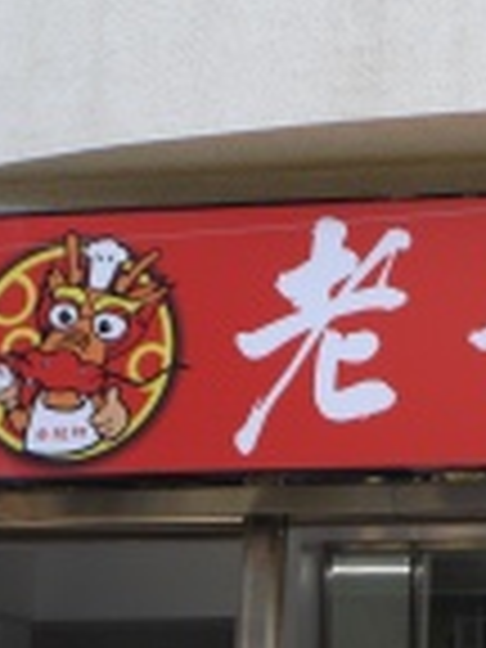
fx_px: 2209
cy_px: 711
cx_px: 824
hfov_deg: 11.8
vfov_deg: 16.2
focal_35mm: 118
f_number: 4.5
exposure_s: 1/100
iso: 160
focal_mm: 19
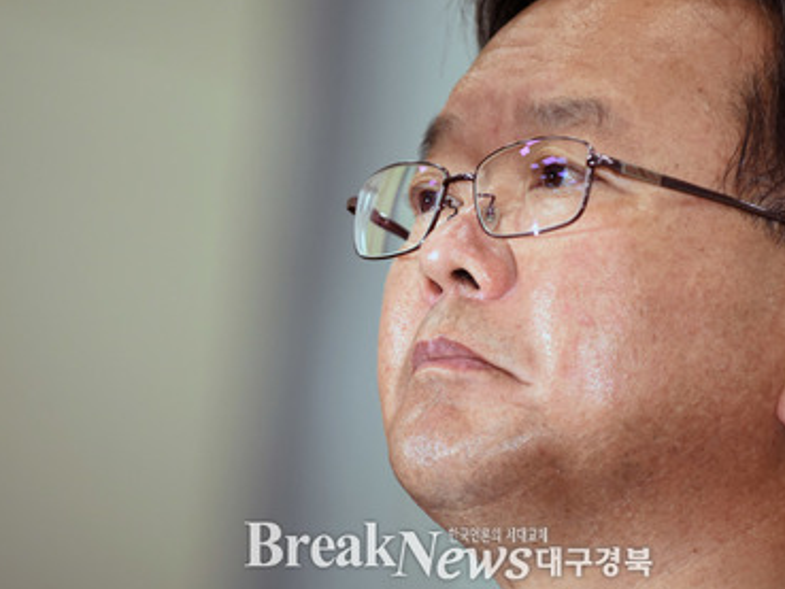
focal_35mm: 352
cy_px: 279
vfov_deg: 4.2
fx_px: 7985
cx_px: 451
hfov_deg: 5.6
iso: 800
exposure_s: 1/320
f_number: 2.8
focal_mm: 200
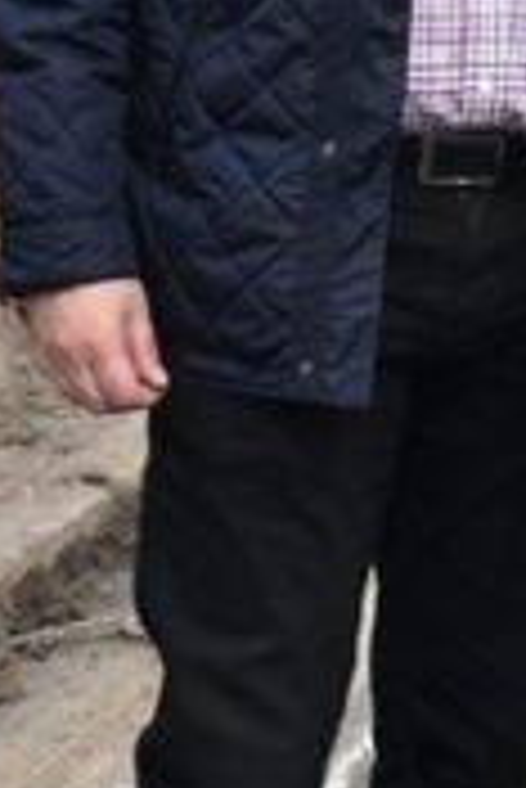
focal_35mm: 197
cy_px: -194
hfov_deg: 6.8
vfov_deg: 10.2
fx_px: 4309
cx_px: 1034
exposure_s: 1/320
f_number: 9
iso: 200
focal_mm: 30
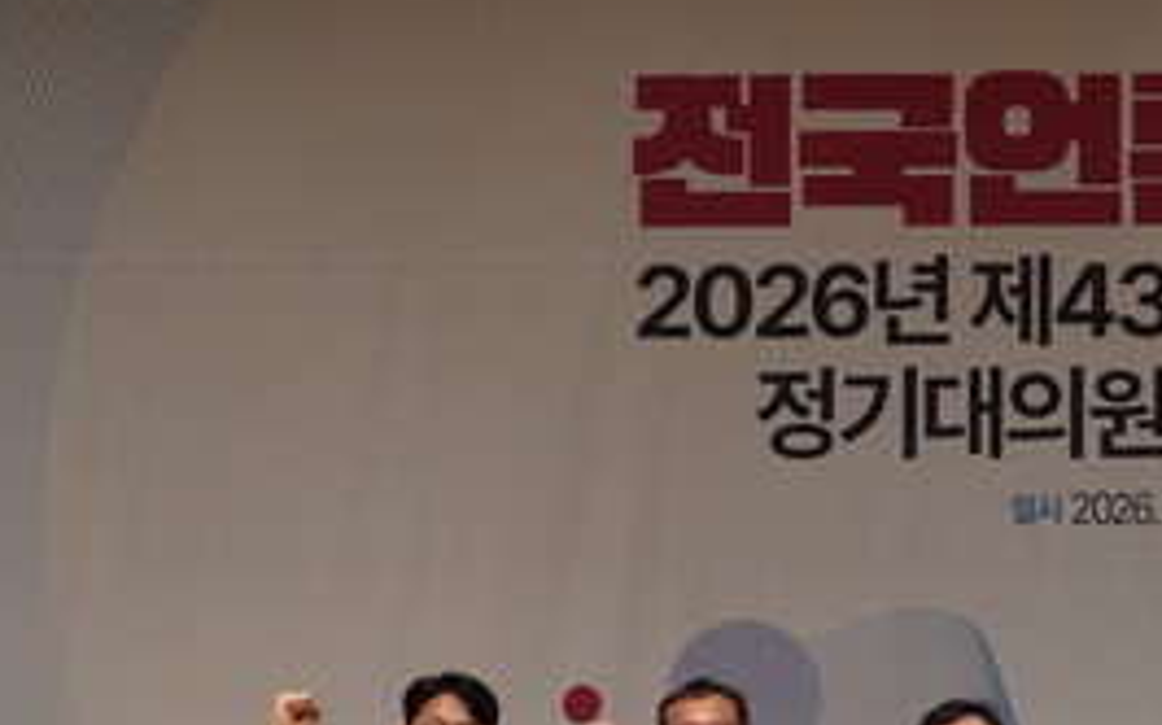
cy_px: 839
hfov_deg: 26.5
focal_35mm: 76
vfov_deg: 16.5
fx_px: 2406
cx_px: 983
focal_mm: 22
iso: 800
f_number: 4.5
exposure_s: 1/60
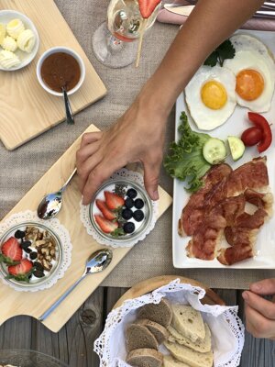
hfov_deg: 28.0
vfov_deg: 36.8
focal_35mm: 52
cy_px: 184
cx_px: 138
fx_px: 551
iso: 16
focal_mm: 6
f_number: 2.4
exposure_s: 1/353
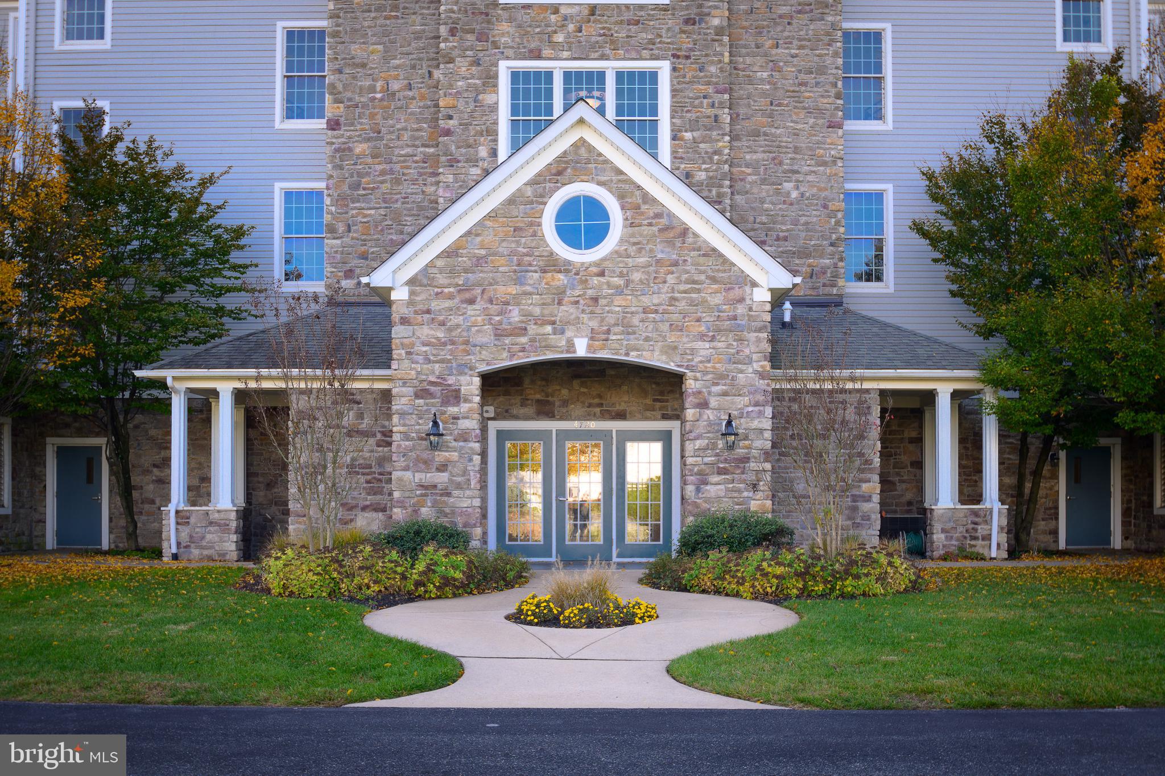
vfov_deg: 36.8
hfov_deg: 53.1
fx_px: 1165
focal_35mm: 36
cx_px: 582
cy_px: 388
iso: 64
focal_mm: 24
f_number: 8
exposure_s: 1/25
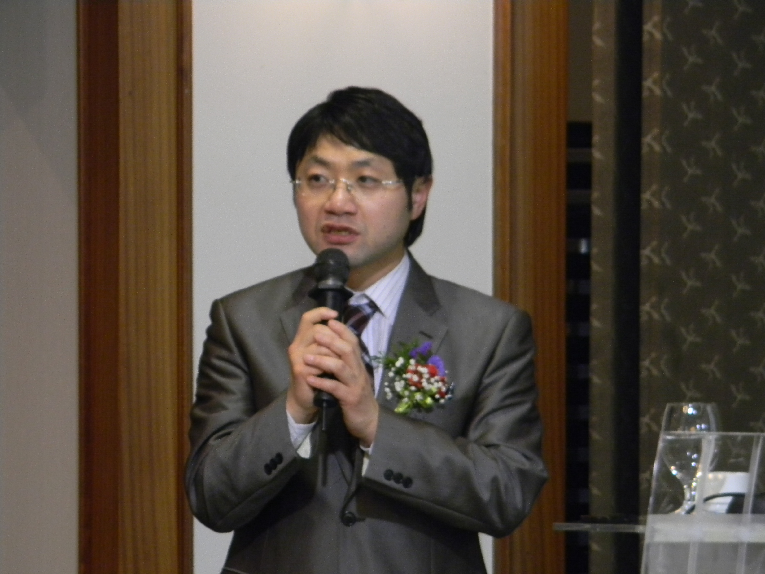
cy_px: 287
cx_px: 382
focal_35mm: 414
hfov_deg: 4.8
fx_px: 9149
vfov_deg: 3.6
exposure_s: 1/17.1
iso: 400
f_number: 5.4
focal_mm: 75
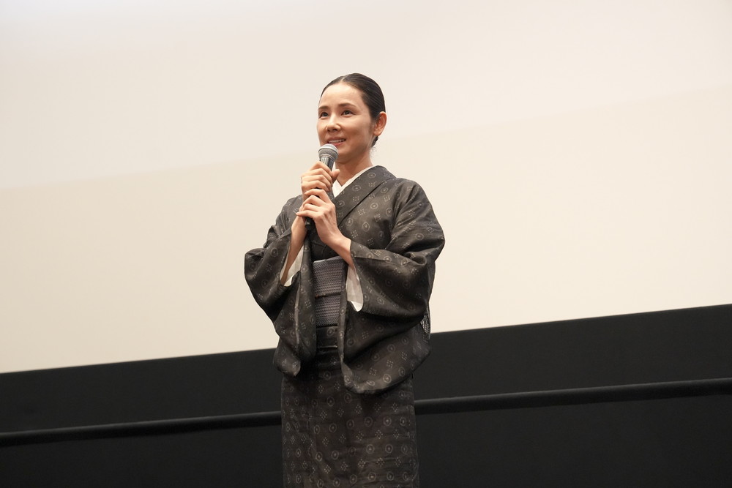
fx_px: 1423
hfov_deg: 28.8
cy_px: 244
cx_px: 366
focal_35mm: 70
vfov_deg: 19.5
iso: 6400
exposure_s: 1/100
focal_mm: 70
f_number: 4
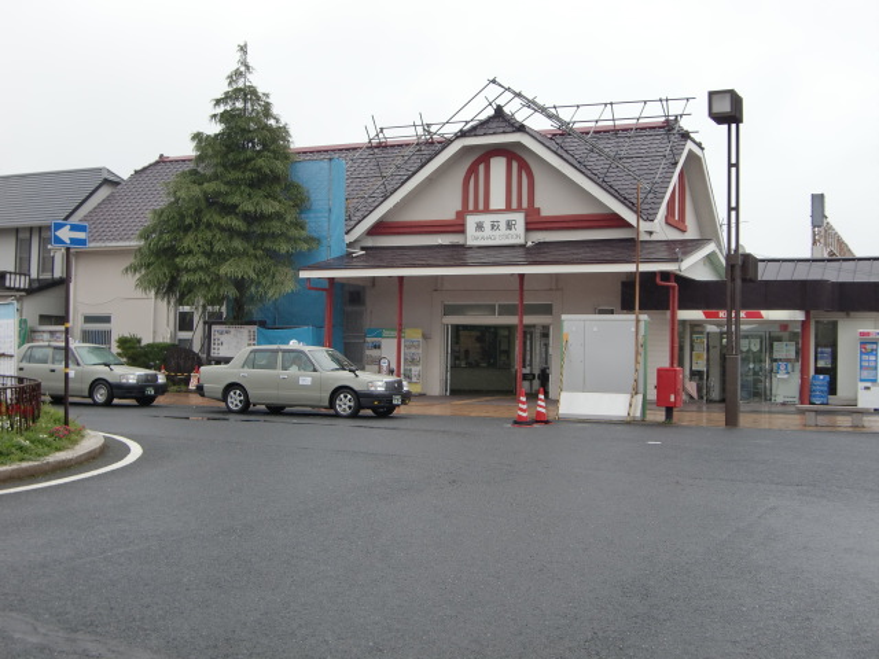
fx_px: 1168
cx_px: 440
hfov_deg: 41.2
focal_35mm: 46
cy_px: 330
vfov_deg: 31.5
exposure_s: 1/250
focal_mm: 8.2
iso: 64
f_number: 3.3
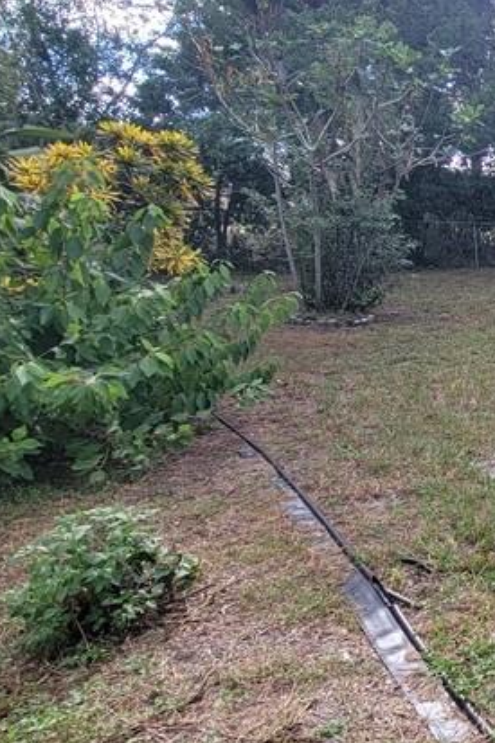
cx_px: 801
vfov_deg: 57.1
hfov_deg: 25.4
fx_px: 681
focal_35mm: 33
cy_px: 333
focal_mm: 2.2
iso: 50
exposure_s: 1/351
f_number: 2.2
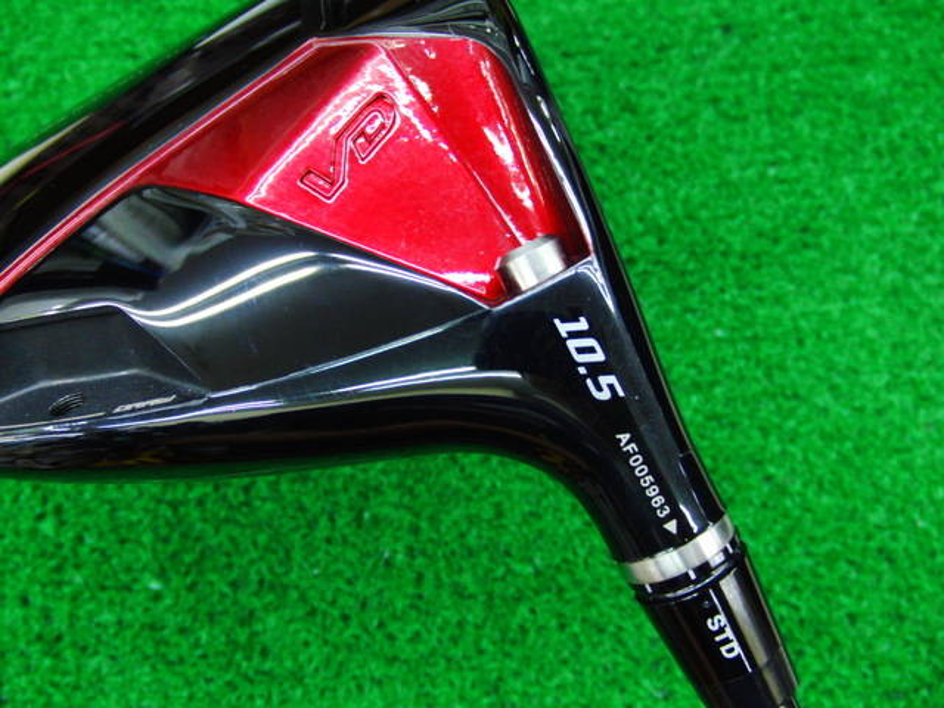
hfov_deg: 50.1
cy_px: 354
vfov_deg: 38.7
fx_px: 1009
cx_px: 472
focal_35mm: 37
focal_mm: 6.42
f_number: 3.6
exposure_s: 1/30
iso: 400
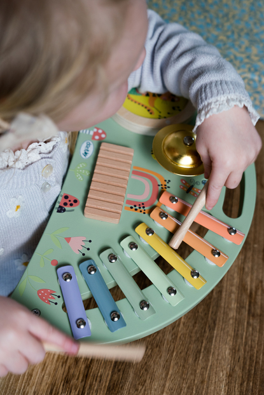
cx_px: 135
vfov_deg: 42.0
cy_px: 195
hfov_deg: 28.7
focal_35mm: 47
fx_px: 516
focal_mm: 44.9
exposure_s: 1/160
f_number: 4
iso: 640
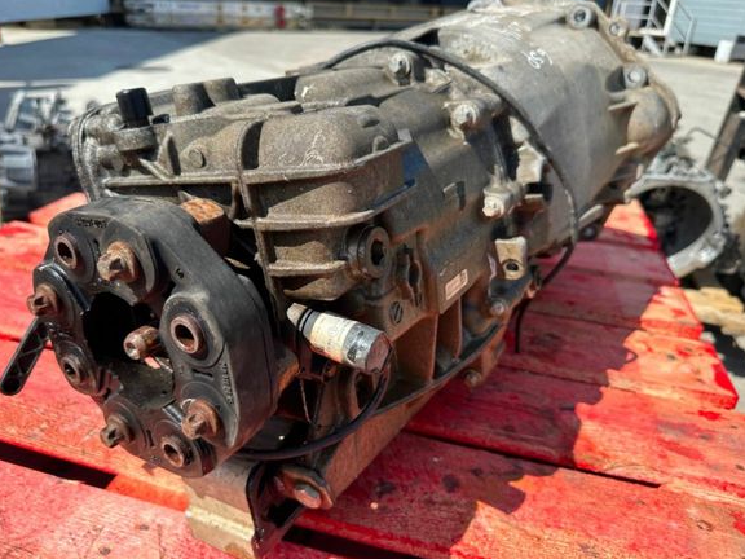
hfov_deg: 69.4
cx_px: 362
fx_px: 538
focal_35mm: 25
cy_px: 270
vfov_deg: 54.9
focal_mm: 6.86
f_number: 1.78
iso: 80
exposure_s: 1/2469
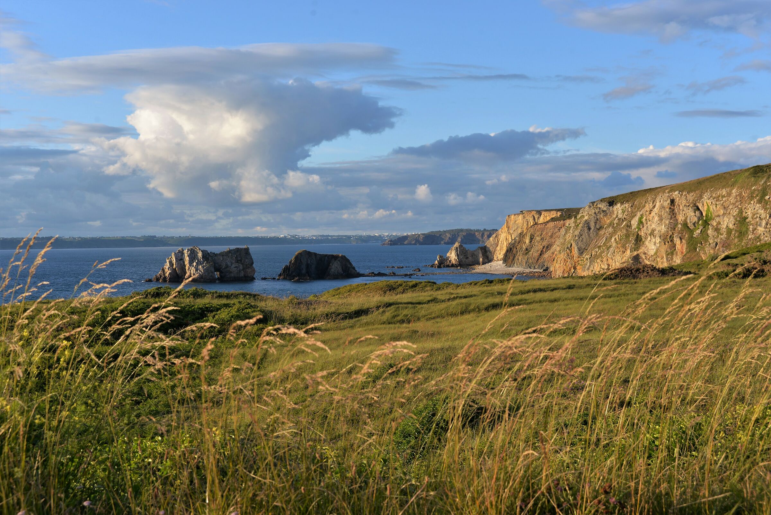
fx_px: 985
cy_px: 258
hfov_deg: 42.7
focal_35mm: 46
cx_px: 386
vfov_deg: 29.3
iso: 200
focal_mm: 46
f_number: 8
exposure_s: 1/250
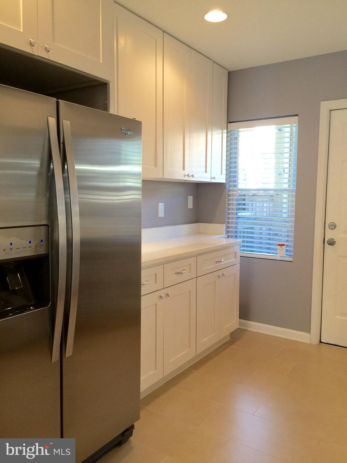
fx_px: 388
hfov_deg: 48.2
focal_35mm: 29
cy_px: 232
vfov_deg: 61.7
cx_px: 174
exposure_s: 1/30
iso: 40
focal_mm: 4.15
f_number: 2.2
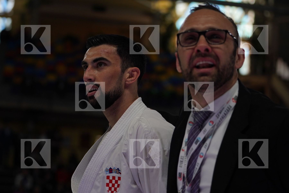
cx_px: 144
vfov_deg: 13.0
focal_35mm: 105
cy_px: 96
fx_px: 843
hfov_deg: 19.5
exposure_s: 1/1000
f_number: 2.8
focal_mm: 70
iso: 400
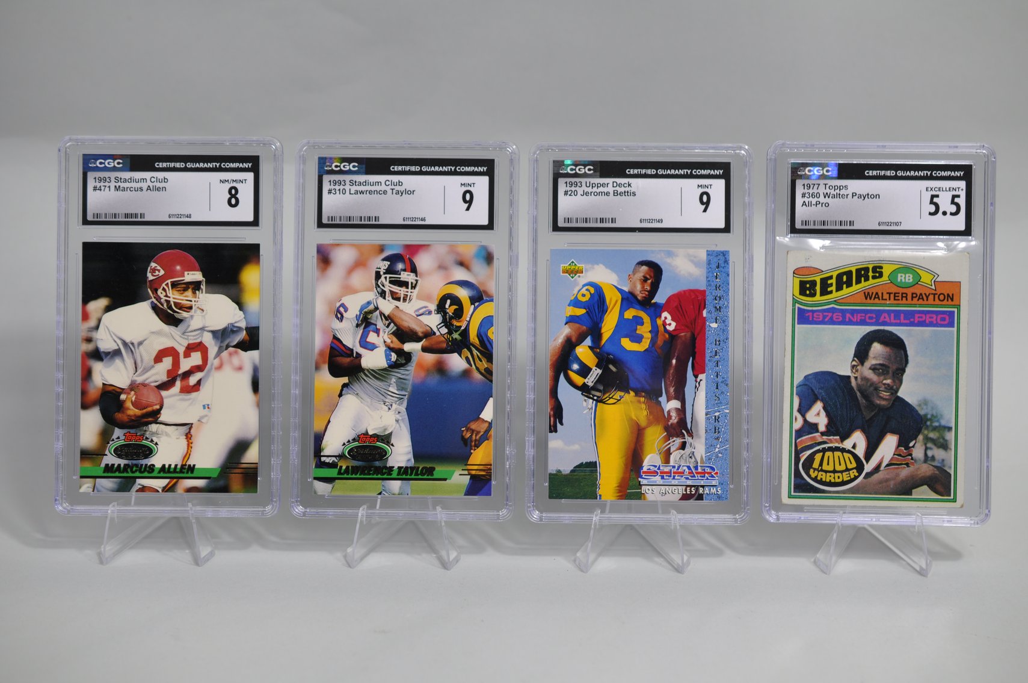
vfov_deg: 22.6
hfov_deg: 33.4
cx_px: 514
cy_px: 342
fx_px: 1711
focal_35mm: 60
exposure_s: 1/80
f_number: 4.5
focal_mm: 40
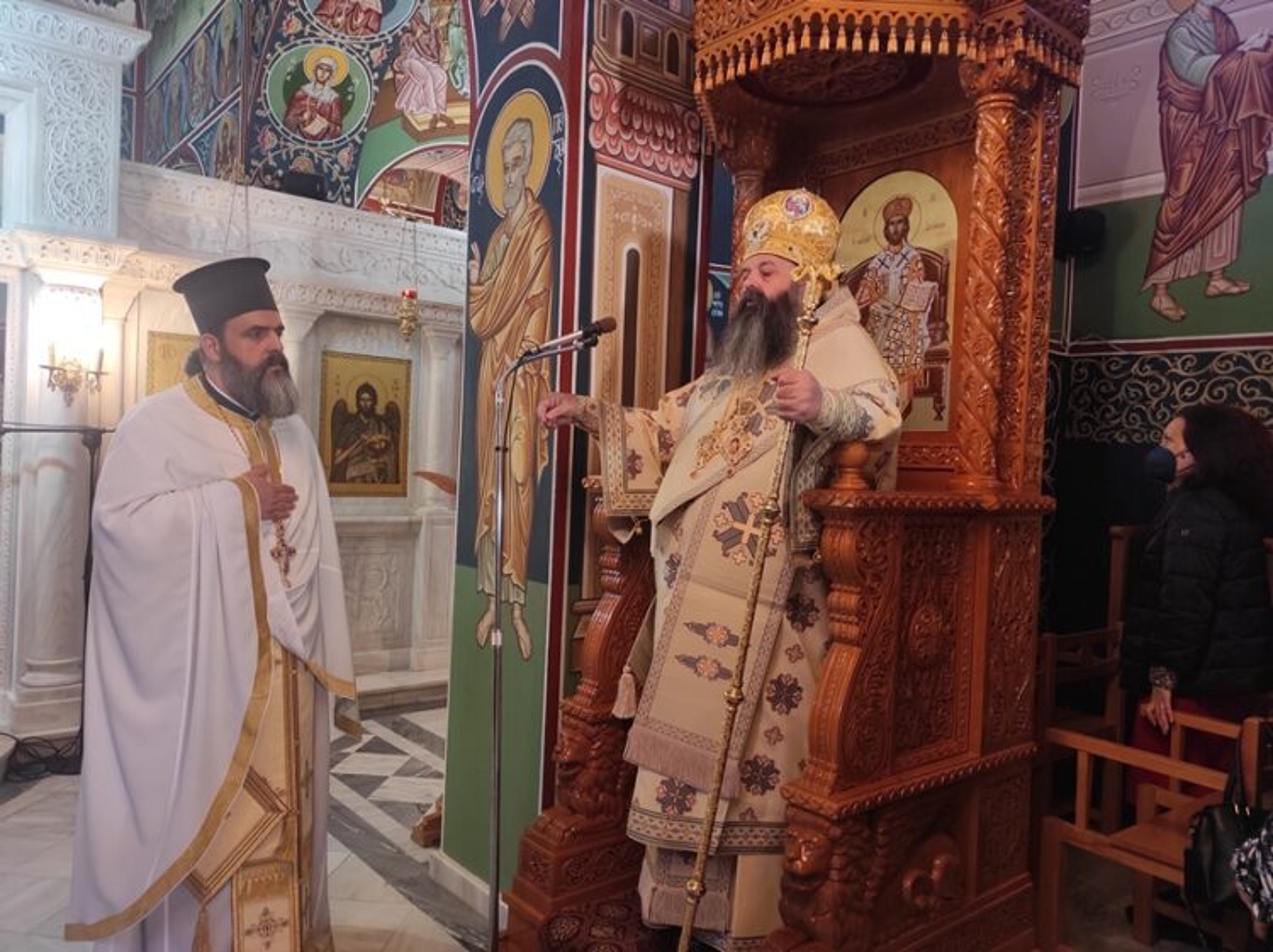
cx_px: 636
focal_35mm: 25
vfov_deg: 54.8
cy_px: 476
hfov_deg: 69.4
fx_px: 918
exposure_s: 1/33
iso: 400
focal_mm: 5.43
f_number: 1.89
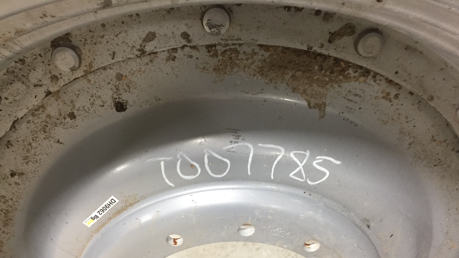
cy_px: 174
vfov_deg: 36.3
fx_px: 389
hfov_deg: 61.0
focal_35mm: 32
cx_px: 230
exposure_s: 1/30
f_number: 2.2
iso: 100
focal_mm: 4.15
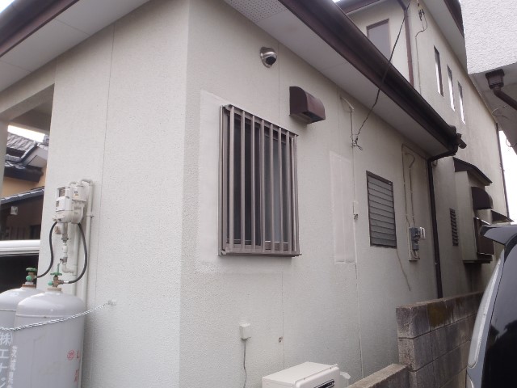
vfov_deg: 49.7
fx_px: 418
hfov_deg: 63.4
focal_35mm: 28
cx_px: 258
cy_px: 194
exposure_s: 1/125
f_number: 4.5
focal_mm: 5
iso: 80
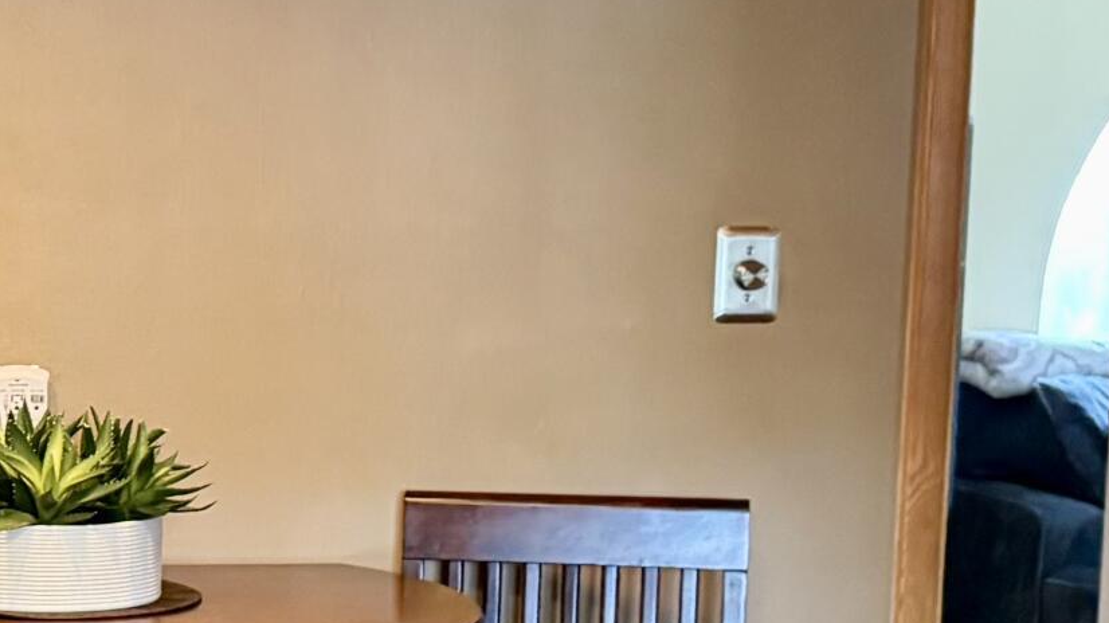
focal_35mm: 95
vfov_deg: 12.6
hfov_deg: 21.3
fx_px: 2793
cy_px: 550
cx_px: -115
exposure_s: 1/40
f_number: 1.78
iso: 640
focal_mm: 6.76
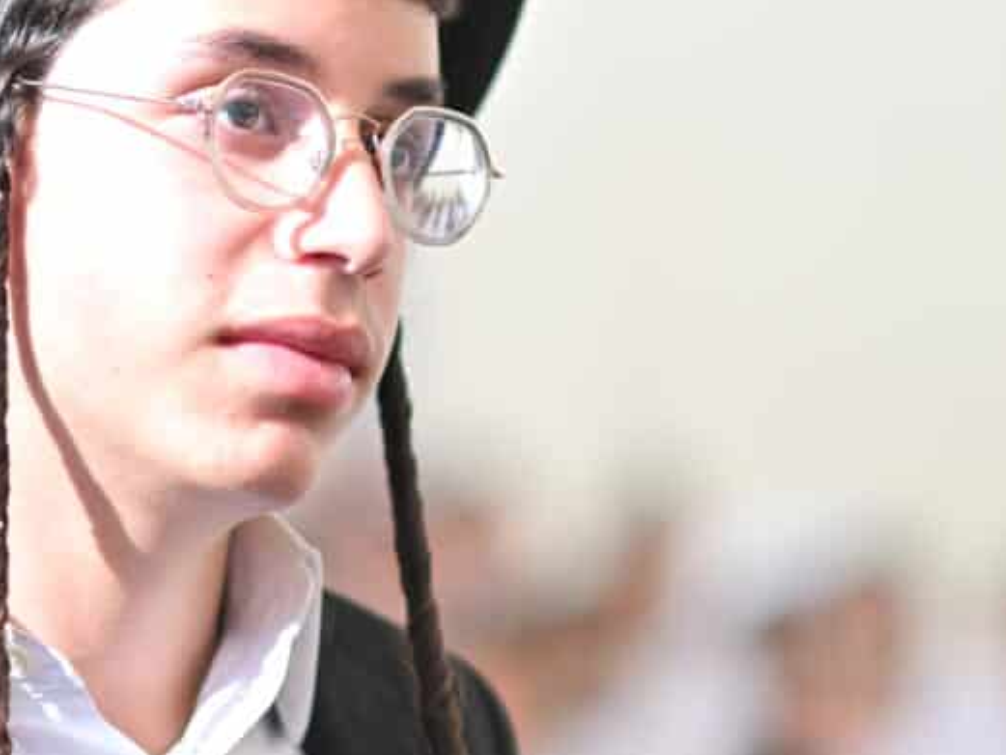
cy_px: 192
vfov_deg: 6.2
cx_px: 382
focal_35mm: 240
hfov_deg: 8.2
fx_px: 6976
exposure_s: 1/1000
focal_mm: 85
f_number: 1.8
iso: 64
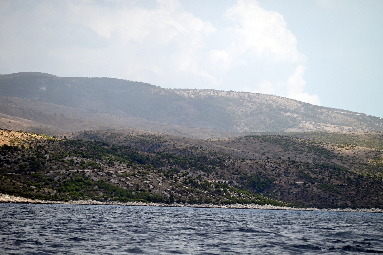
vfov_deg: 6.5
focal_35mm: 210
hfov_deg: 9.8
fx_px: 2234
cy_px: 128
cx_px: 192
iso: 125
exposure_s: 1/1000
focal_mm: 210
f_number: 5.6
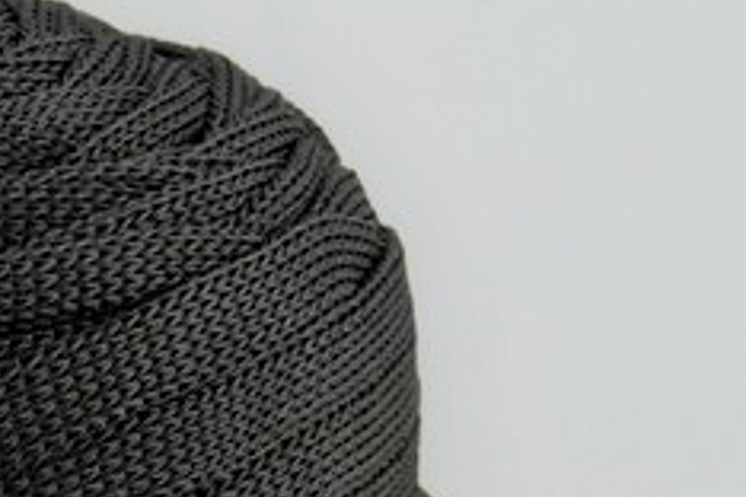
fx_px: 4661
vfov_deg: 6.0
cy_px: 857
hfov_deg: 9.0
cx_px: -194
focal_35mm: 225
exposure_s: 1/320
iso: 200
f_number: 8
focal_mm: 39
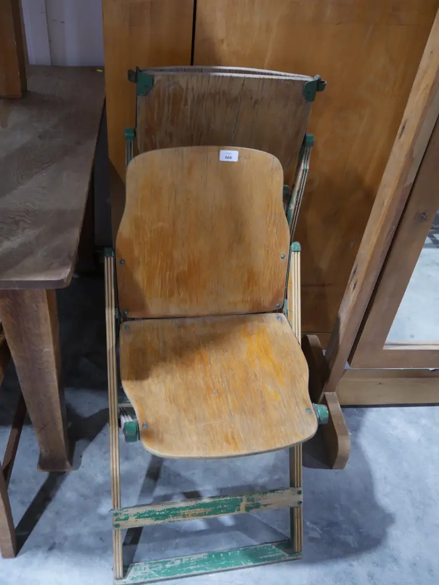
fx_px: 541
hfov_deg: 44.2
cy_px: 292
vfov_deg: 56.8
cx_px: 220
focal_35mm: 32
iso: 1000
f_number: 3.6
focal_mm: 16
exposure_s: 1/60
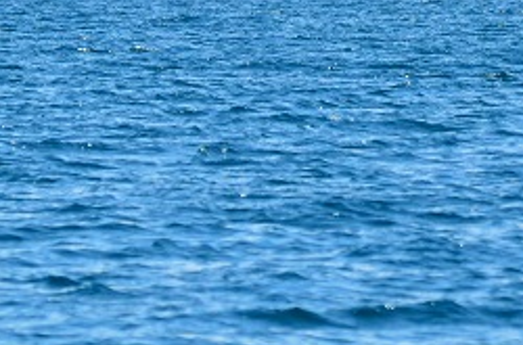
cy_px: -248
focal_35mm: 990
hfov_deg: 2.1
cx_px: 593
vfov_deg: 1.4
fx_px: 14337
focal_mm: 165
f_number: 5.6
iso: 400
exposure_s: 1/2500
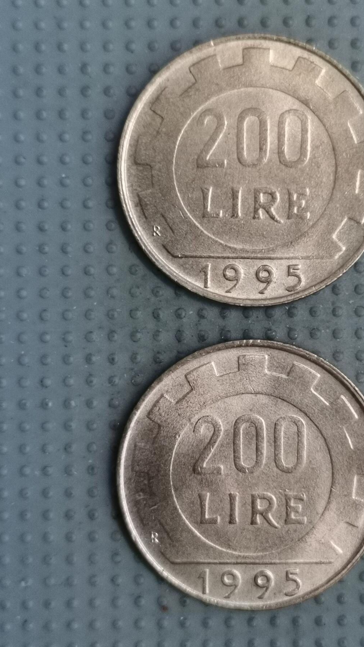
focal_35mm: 57
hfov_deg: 21.0
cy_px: 325
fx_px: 978
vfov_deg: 36.6
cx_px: 243
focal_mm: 4.75
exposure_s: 1/30
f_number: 1.8
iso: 250
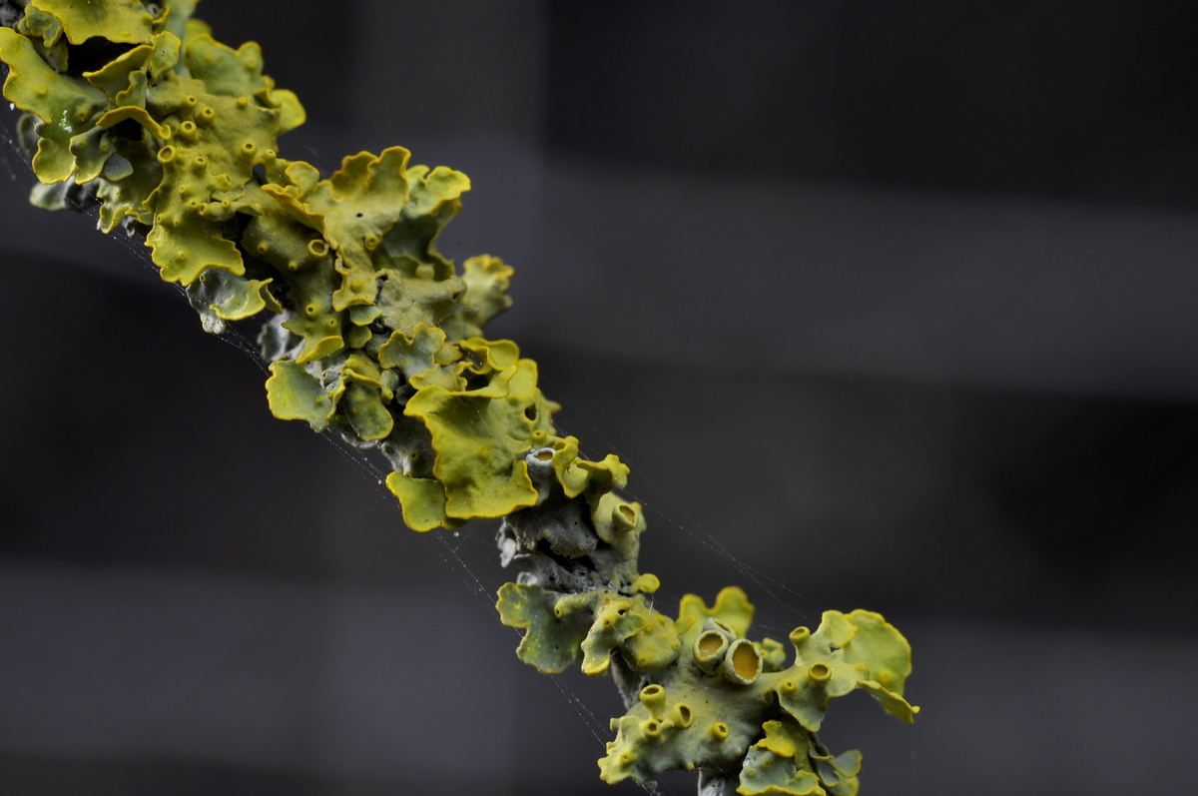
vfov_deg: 15.2
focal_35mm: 90
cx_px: 599
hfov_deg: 22.6
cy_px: 398
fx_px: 2991
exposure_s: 1/20
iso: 200
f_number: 18
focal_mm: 60
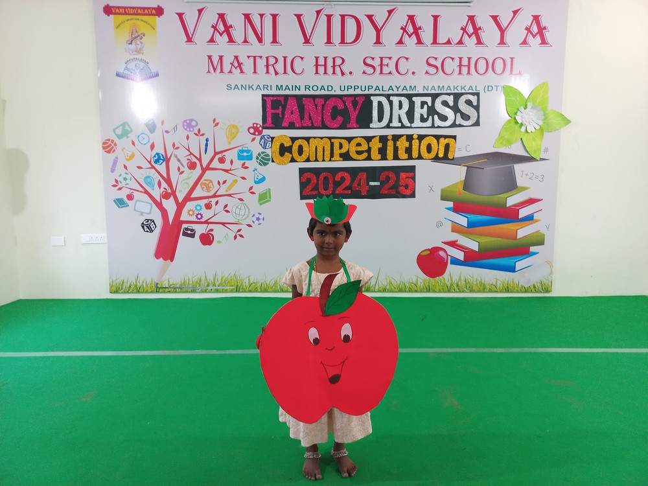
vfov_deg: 54.9
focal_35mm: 25
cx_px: 324
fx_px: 468
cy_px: 243
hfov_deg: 69.4
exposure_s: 1/33.3
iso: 160
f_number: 1.8
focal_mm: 4.6
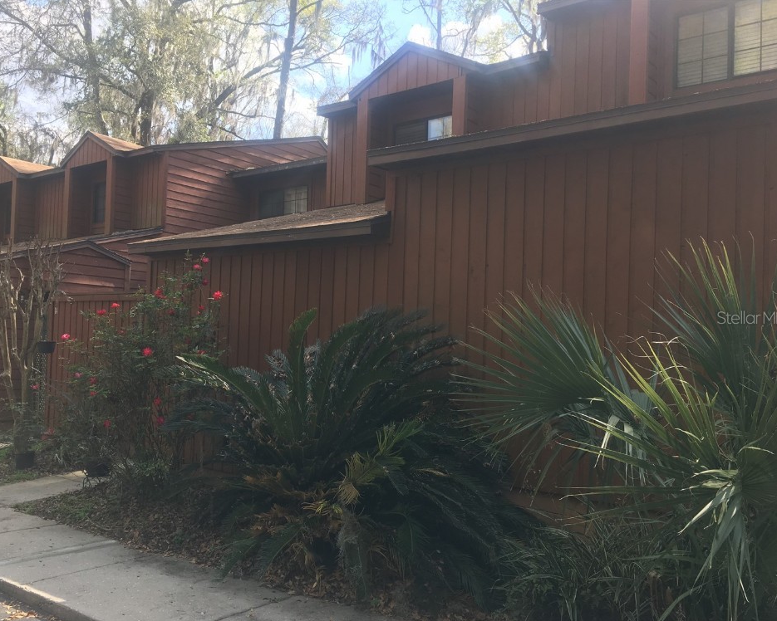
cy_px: 317
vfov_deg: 47.1
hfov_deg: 57.2
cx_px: 370
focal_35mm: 31
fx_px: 713
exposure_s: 1/353
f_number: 2.2
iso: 25
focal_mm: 4.15
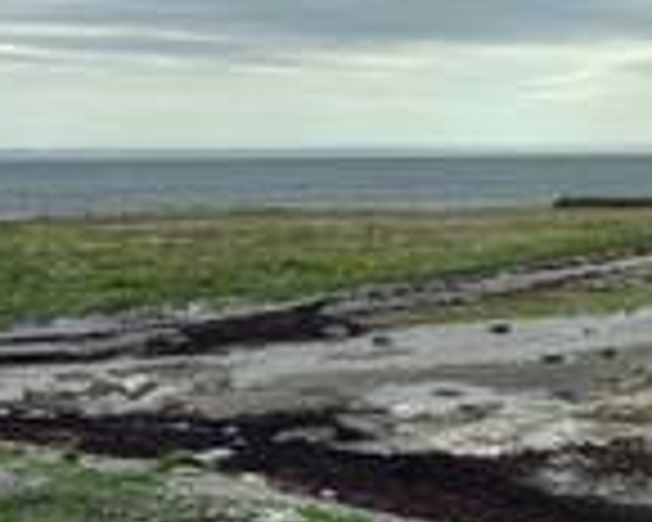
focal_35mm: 84
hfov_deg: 21.5
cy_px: 58
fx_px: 1621
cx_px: 733
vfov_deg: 18.0
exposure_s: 1/285
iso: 40
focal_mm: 5.96
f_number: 1.6
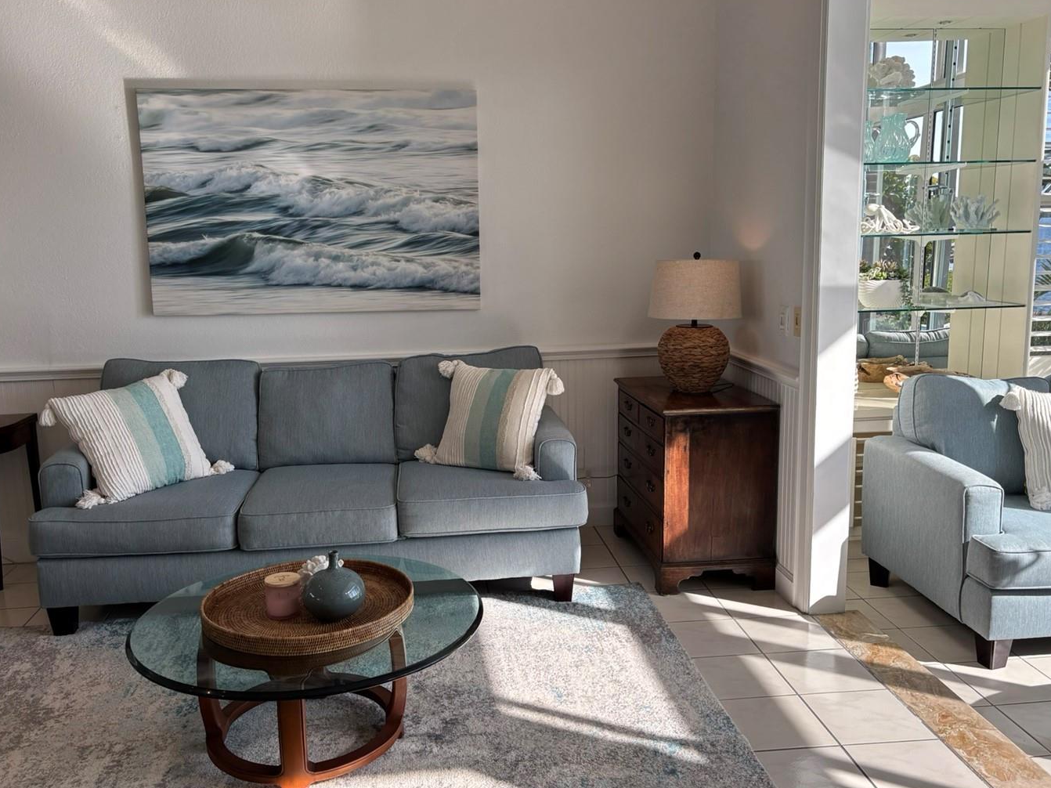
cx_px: 519
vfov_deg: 45.4
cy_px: 399
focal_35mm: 31
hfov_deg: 58.4
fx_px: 941
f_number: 1.6
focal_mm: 5.96
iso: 50
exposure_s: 1/654
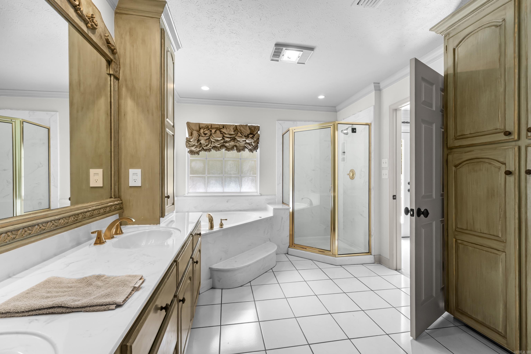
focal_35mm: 15
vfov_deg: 77.3
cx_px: 266
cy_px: 177
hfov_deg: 100.4
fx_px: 221
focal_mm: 10
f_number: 9
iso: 200
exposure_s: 1/15
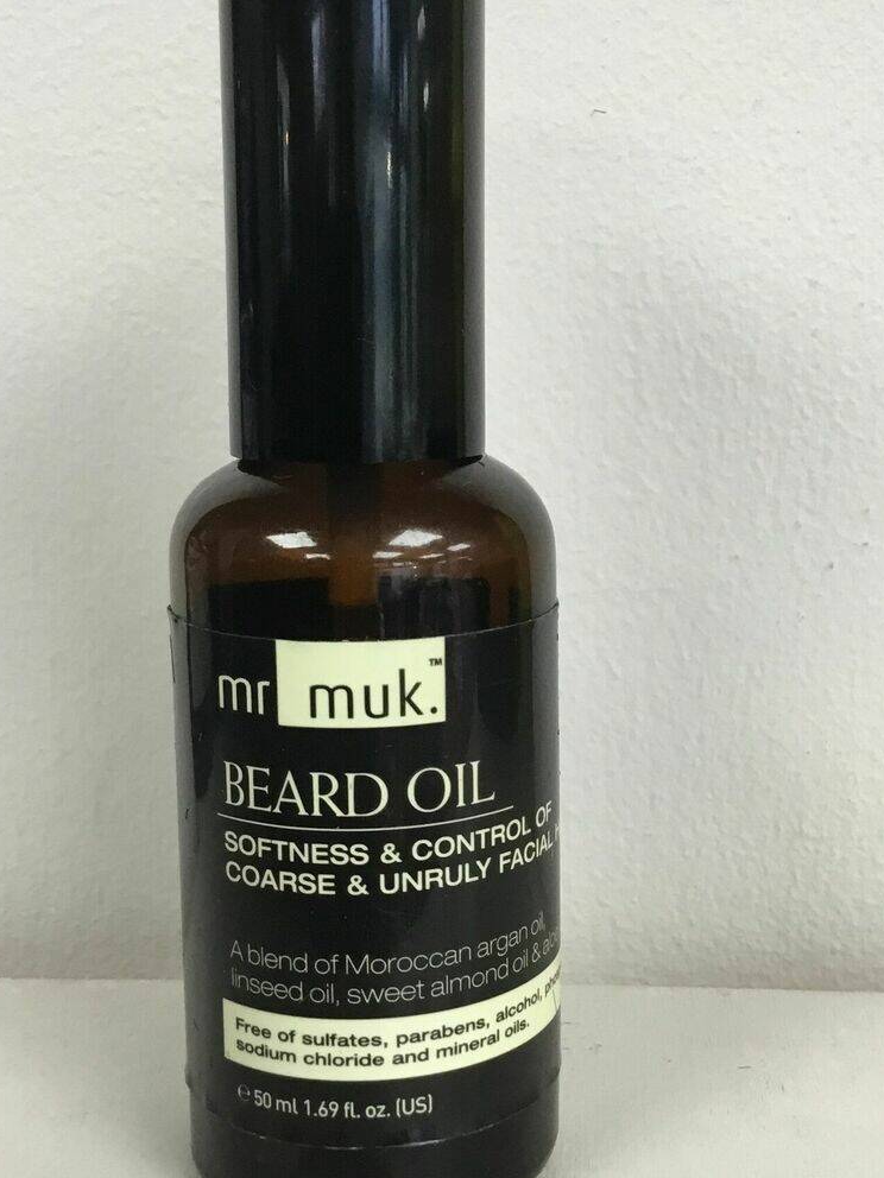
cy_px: 580
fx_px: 1702
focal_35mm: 50
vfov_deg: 38.2
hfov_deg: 29.1
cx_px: 490
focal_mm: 3.3
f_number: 2.4
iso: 40
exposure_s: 1/33
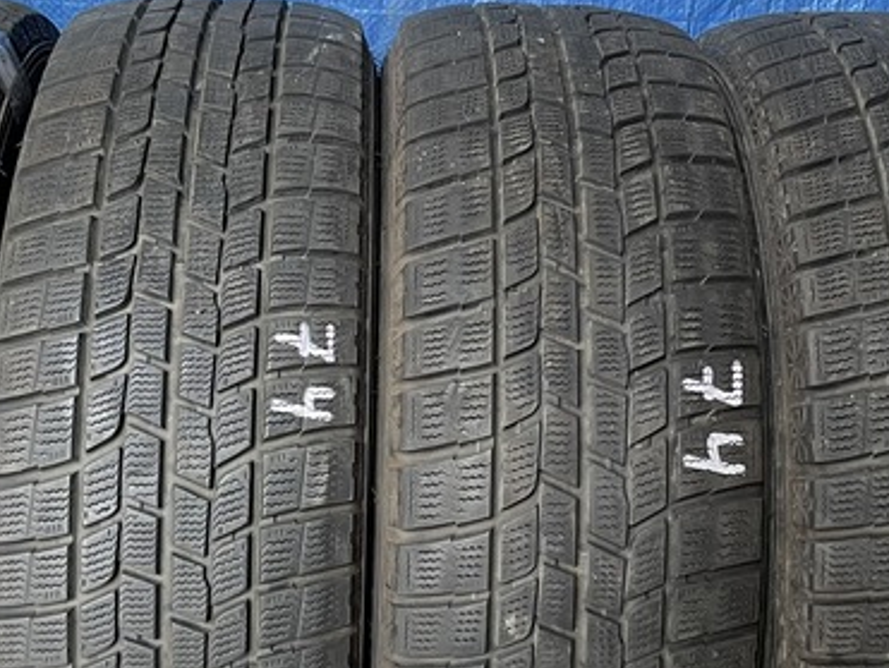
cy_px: 364
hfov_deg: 34.3
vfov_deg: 26.1
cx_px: 383
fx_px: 1440
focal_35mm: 56
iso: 160
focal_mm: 4.2
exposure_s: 1/60
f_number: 1.6
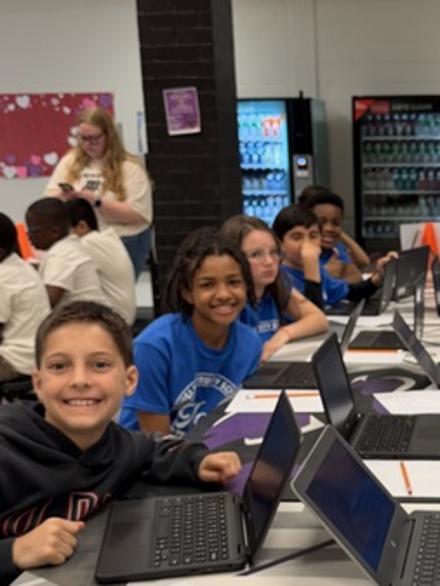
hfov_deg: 24.9
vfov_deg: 33.6
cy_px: 376
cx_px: 395
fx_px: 965
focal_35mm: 57
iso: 100
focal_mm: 6.76
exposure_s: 1/69
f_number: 1.78
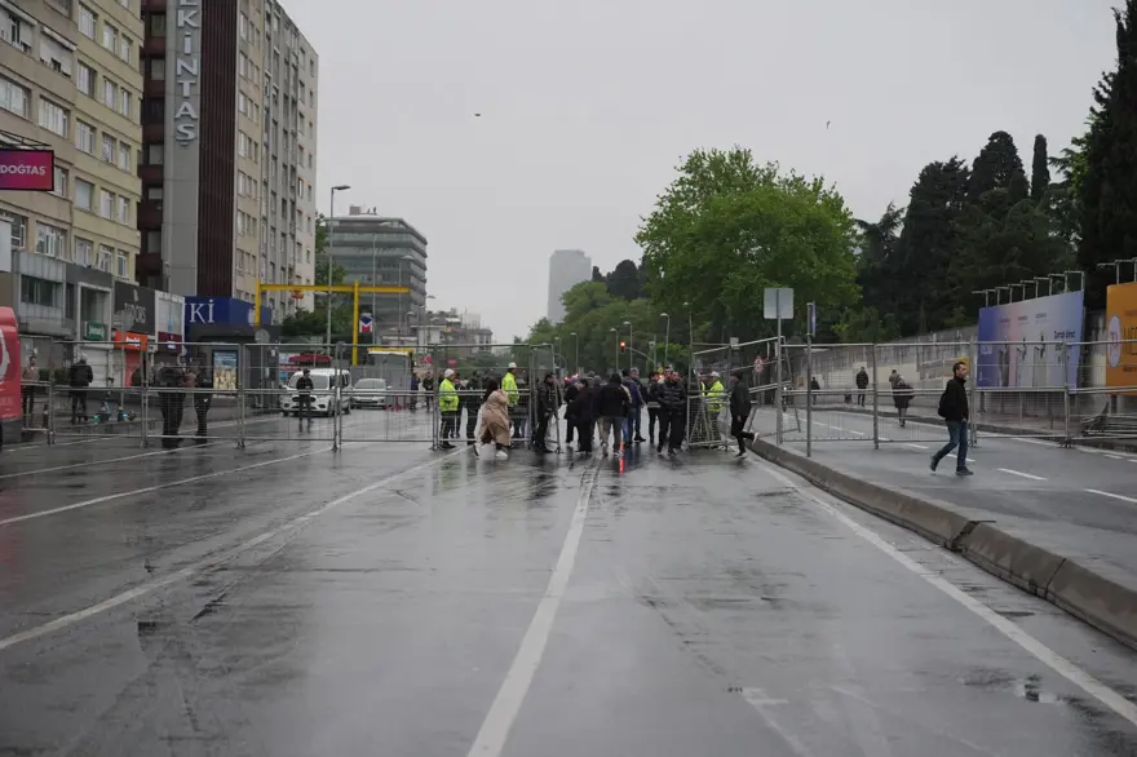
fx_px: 2052
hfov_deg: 31.0
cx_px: 568
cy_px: 378
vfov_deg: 20.9
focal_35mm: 65
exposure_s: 1/2500
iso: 2000
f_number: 2.8
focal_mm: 65
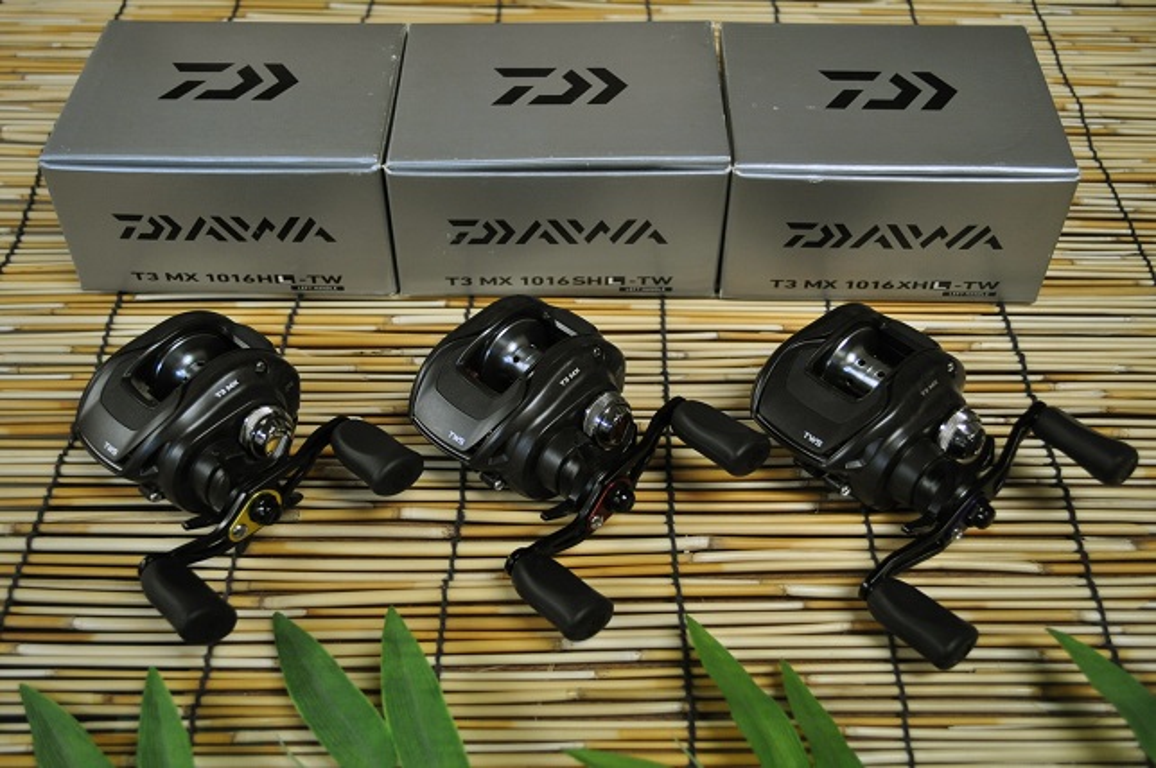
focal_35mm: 39
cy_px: 384
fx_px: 1251
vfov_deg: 34.1
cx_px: 578
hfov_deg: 49.6
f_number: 4.2
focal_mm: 26
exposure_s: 1/60
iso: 800
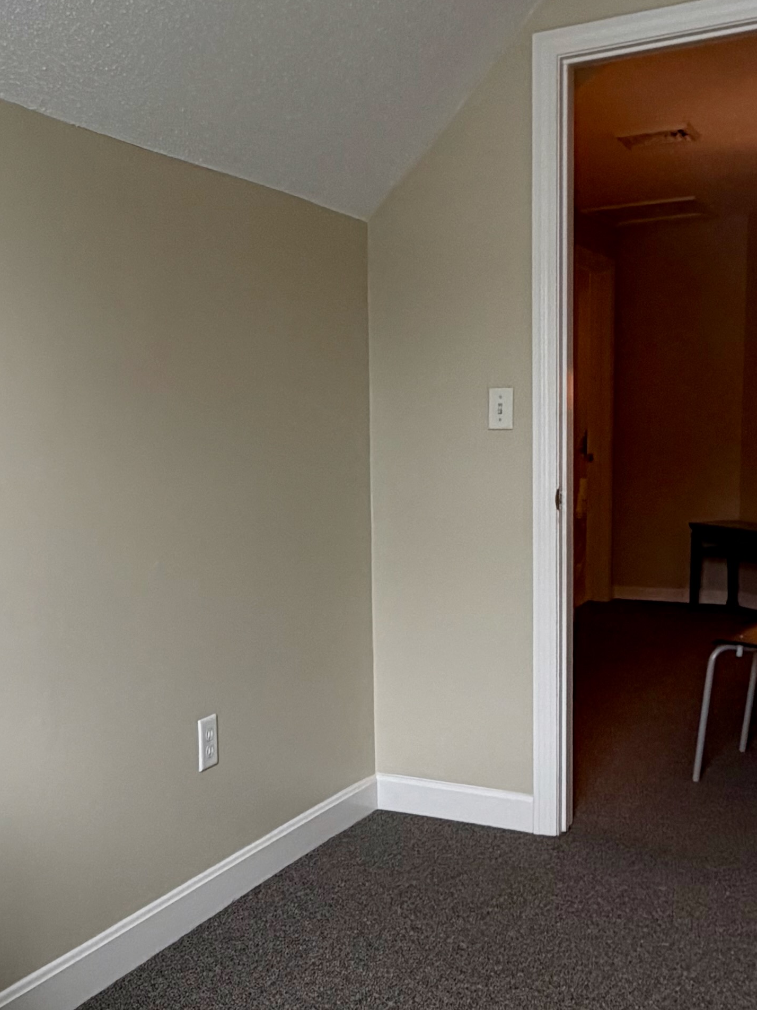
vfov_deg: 44.6
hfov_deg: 33.8
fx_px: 1225
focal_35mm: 42
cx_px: 217
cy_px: 584
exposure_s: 1/120
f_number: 2.2
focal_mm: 2.22
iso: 100
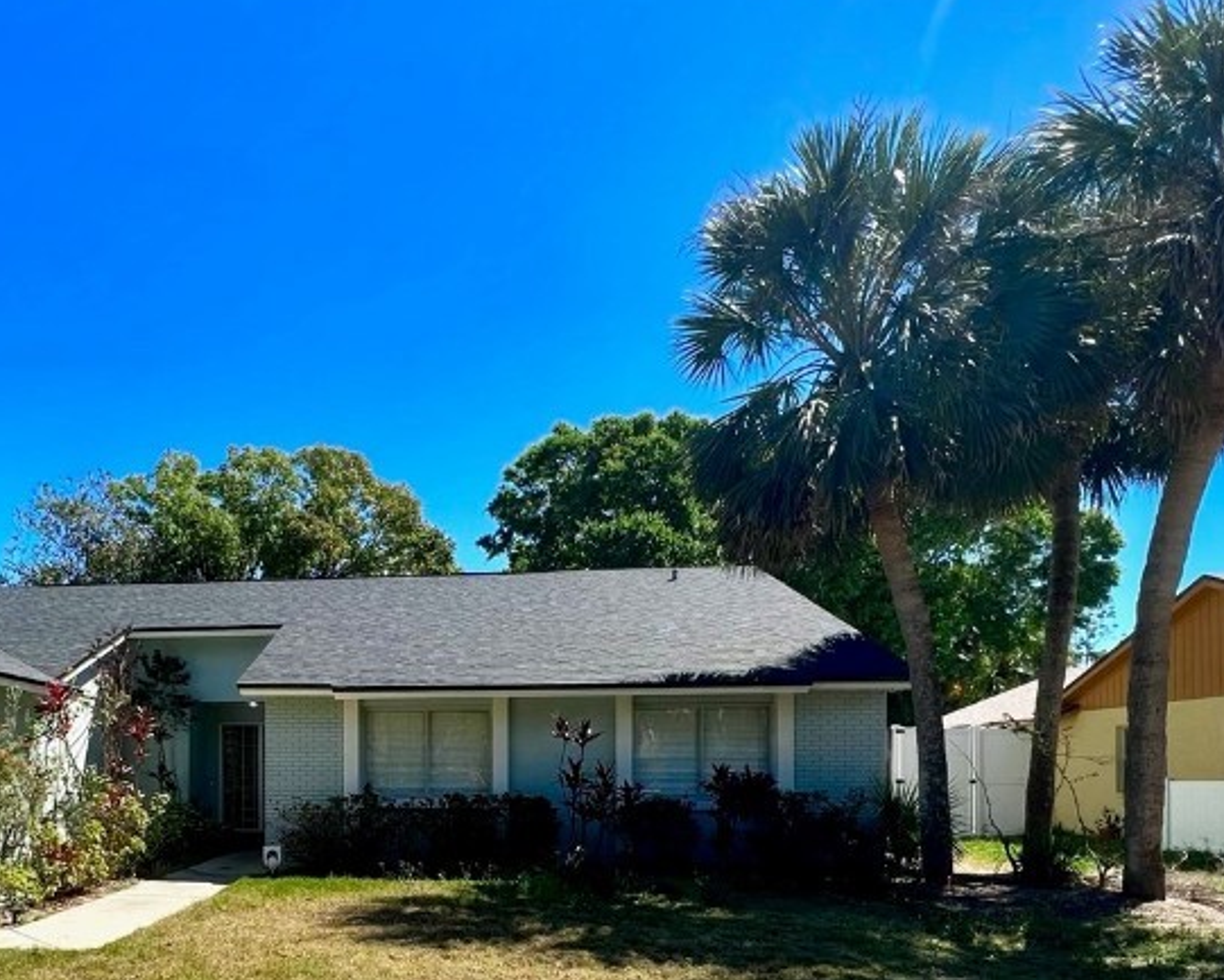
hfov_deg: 67.0
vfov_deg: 55.2
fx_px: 870
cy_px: 767
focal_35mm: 24
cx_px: 348
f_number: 1.8
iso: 32
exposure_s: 1/927
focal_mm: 1.57
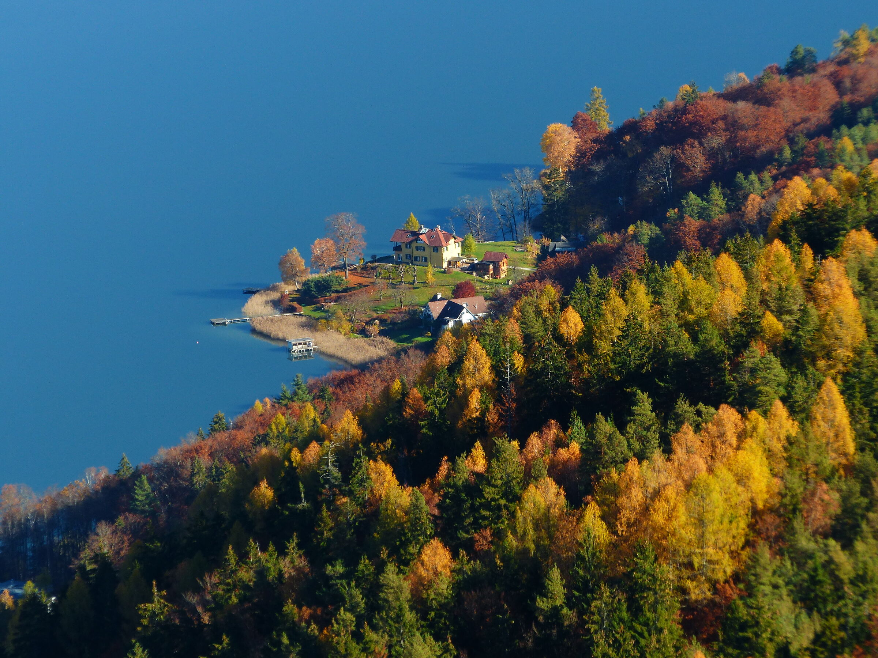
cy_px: 329
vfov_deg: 4.9
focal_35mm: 303
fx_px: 7685
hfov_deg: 6.5
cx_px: 439
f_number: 5.6
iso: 100
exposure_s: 1/80
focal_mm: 54.5
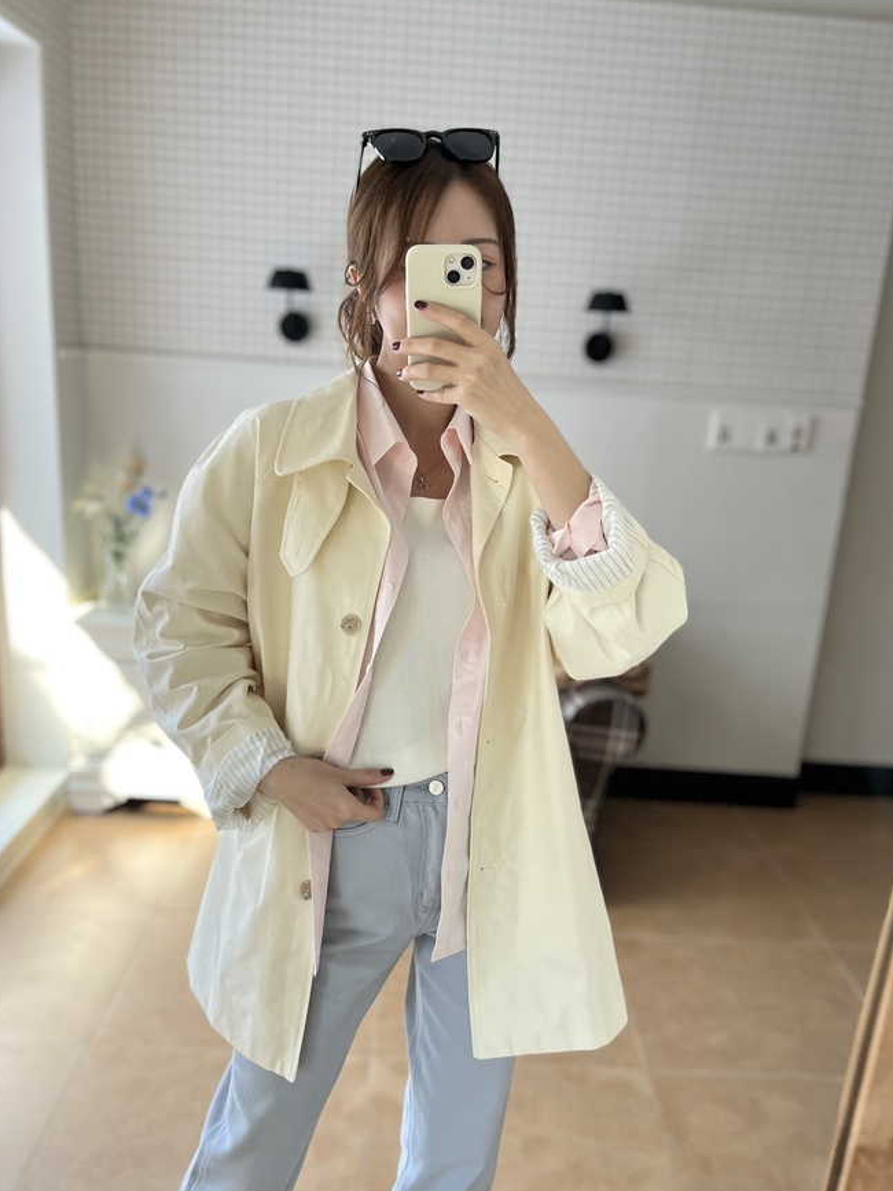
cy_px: 657
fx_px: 1032
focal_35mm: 30
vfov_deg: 59.8
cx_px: 451
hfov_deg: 46.8
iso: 100
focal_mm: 5.1
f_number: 1.6
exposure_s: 1/121
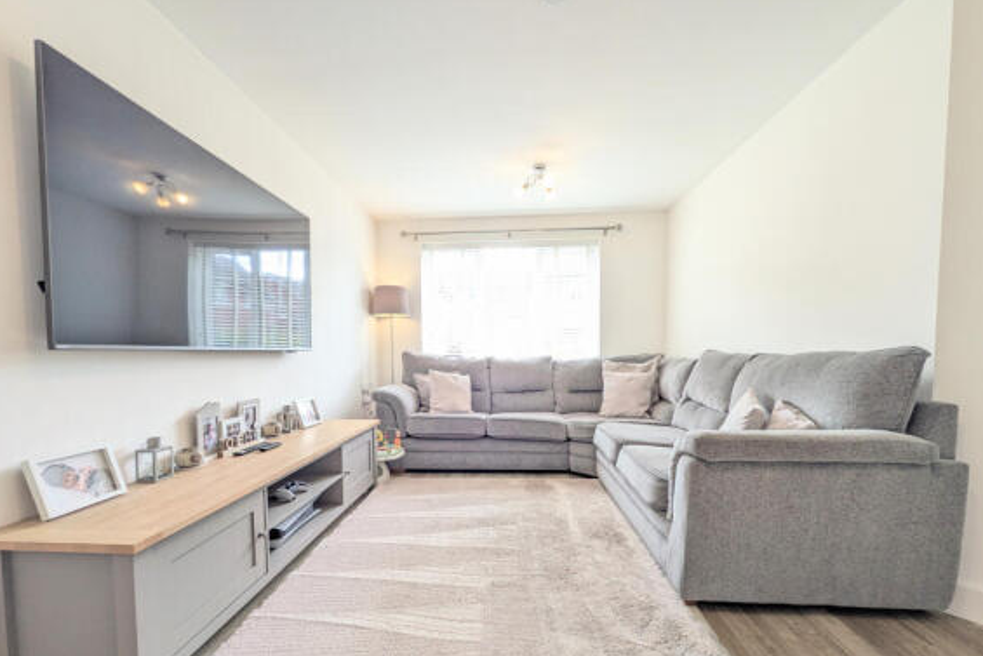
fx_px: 410
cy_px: 373
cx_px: 485
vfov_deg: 76.9
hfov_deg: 100.4
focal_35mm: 15
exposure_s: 1/50
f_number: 2.2
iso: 60
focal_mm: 1.83
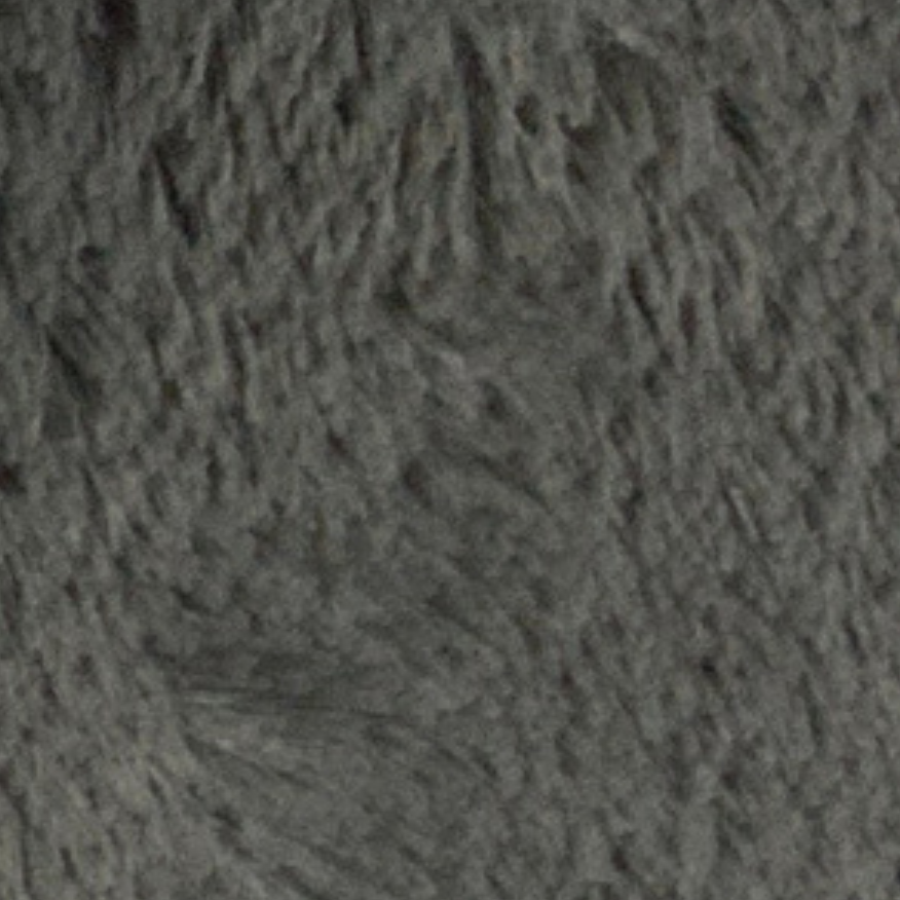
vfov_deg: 7.7
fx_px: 6618
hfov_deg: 6.2
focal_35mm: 225
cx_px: -2925
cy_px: 1119
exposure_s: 1/120
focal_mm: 3
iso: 50
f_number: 1.8
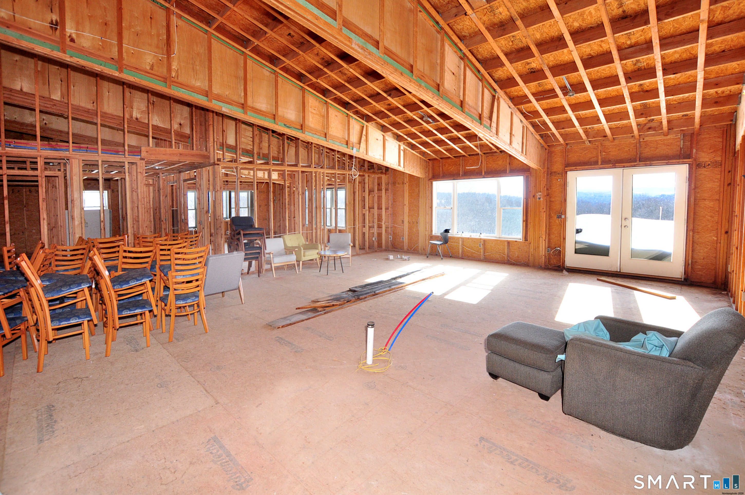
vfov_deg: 77.2
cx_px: 372
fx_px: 310
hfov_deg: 100.5
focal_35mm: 15
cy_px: 248
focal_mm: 10
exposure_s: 1/125
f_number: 5
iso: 500
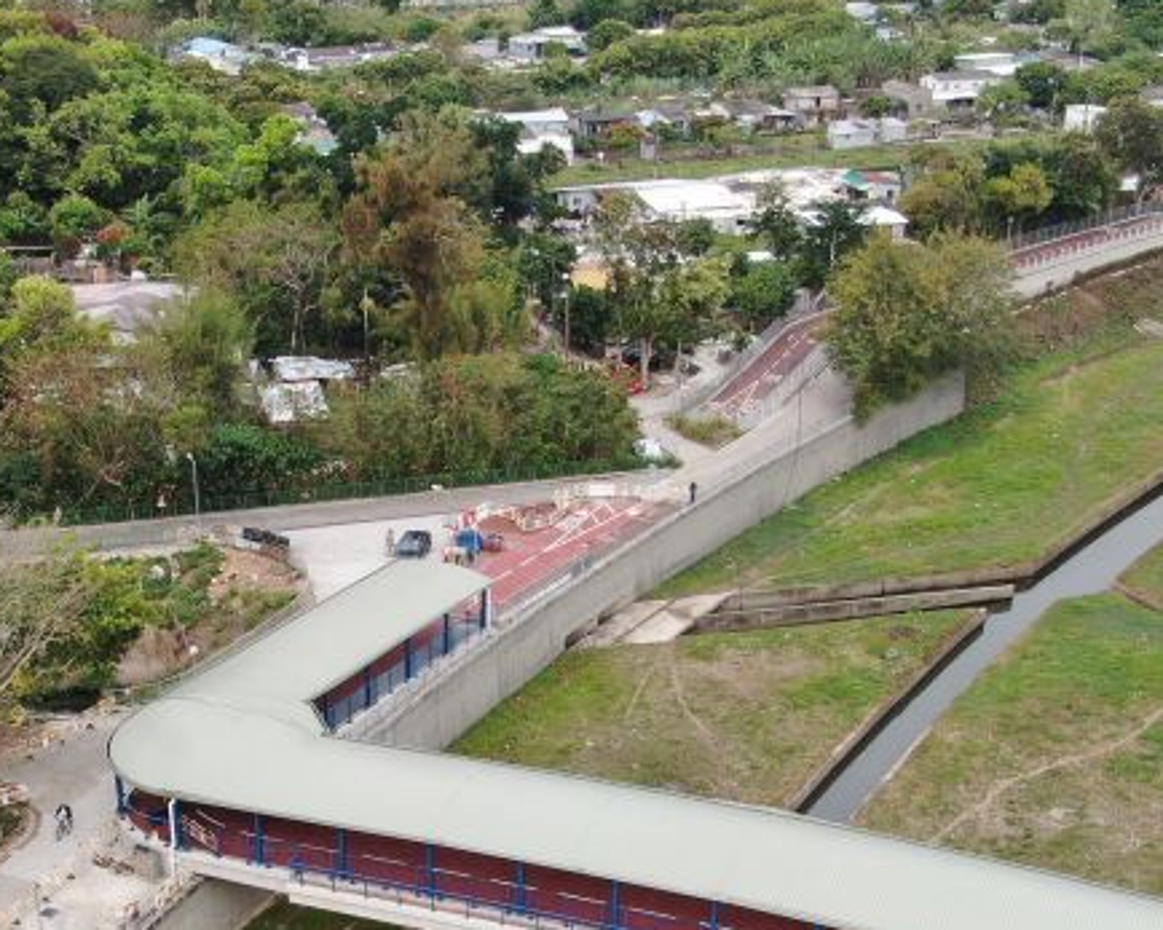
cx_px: 450
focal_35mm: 54
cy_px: 844
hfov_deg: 34.6
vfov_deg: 27.1
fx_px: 1858
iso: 110
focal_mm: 4.39
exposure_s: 1/320
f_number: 2.8
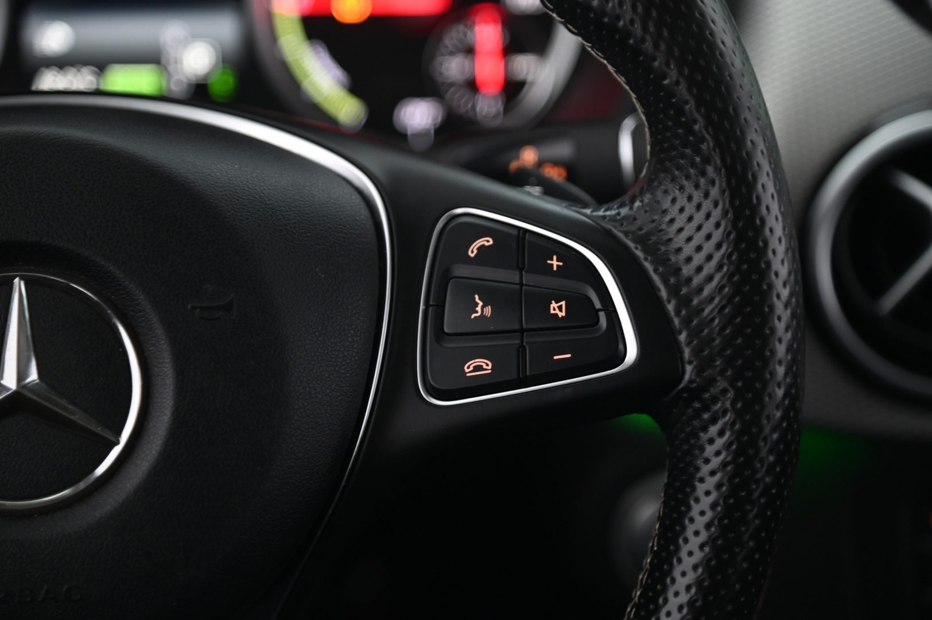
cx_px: 466
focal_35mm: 120
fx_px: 3104
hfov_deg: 17.1
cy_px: 310
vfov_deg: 11.4
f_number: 4
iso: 2000
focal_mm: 120
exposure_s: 1/15
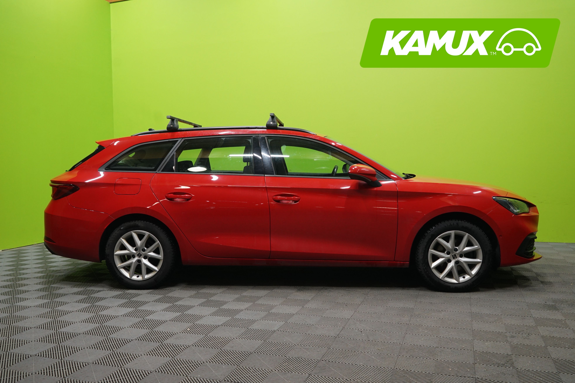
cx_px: 288
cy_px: 192
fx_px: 511
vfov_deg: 41.1
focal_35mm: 32
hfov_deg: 58.7
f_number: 5
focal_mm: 32
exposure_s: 1/20
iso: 1000
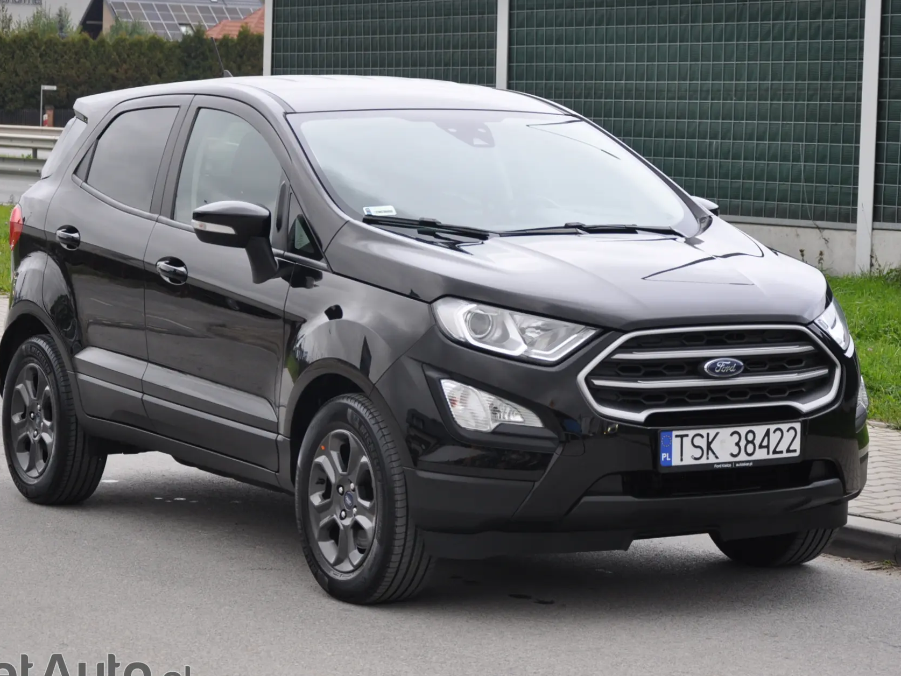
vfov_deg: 13.8
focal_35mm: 107
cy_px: 330
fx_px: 2785
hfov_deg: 18.4
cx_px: 466
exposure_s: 1/125
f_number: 5.3
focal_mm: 58
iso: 400
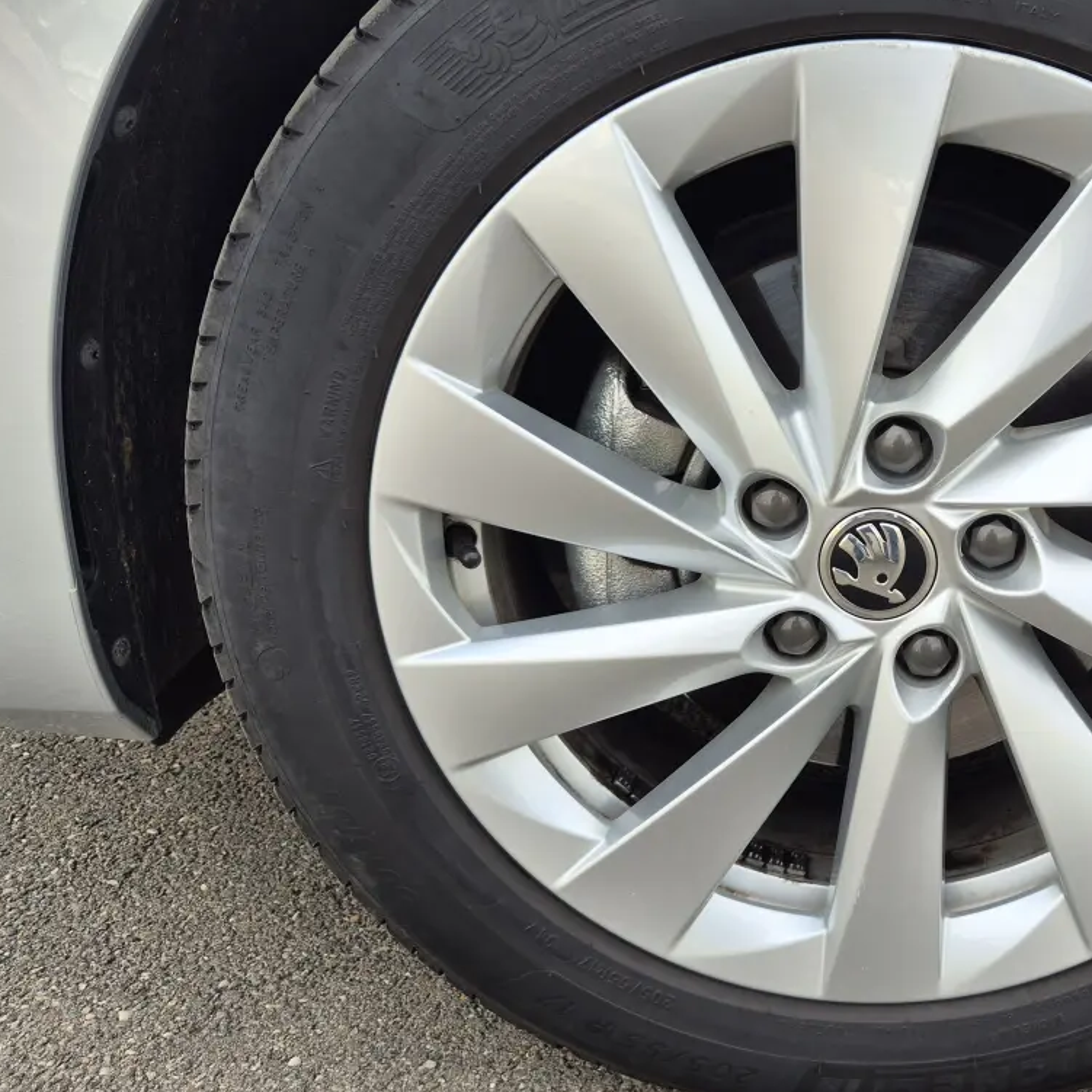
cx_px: 849
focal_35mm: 39
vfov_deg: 42.8
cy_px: 518
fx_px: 1392
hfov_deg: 41.3
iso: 25
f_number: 1.8
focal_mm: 5.4
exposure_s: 1/306
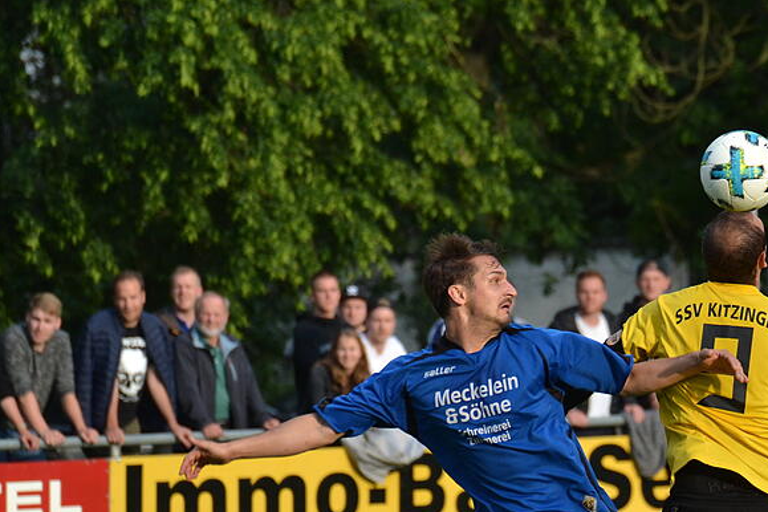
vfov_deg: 2.2
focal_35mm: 616
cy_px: 370
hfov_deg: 3.3
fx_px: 13140
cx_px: 629
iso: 400
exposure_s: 1/500
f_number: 5.3
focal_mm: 220
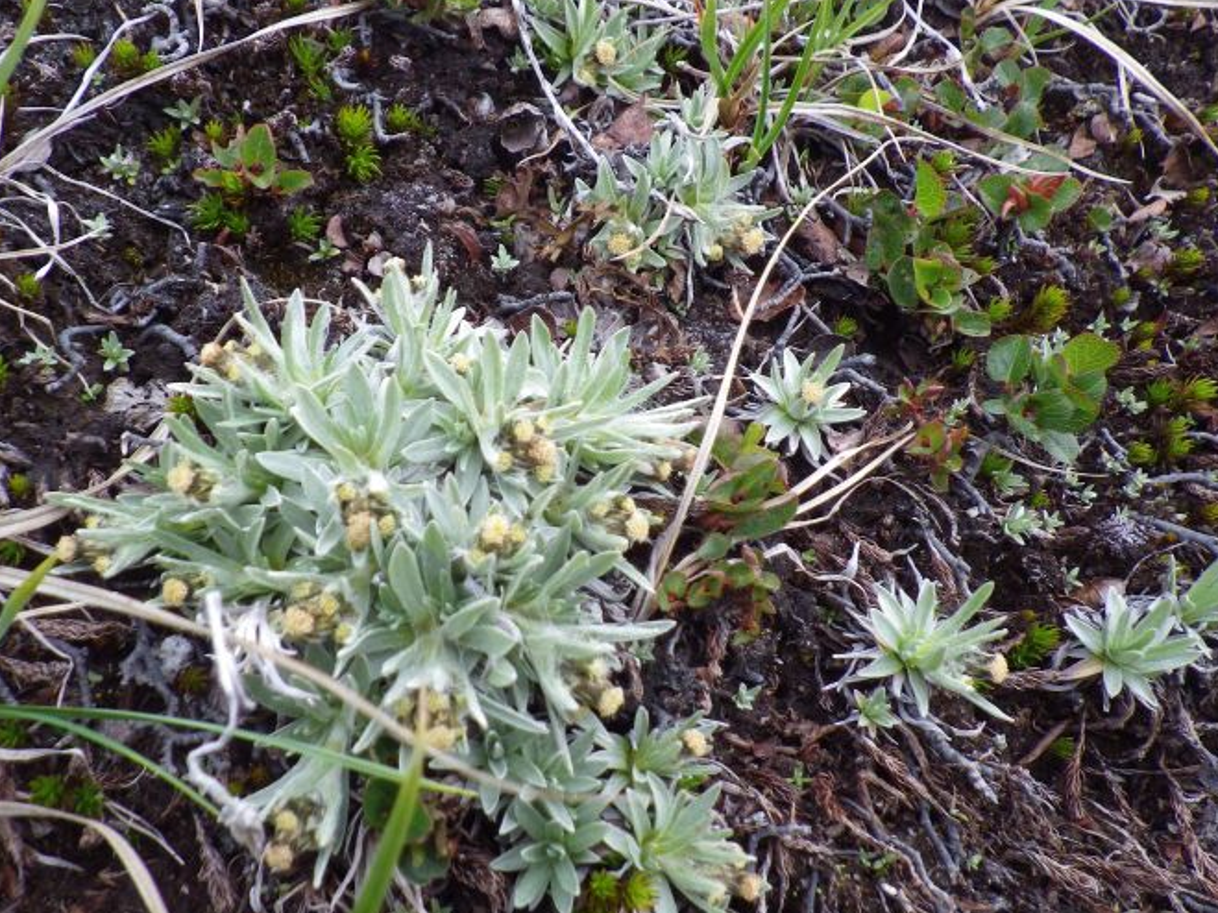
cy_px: 475
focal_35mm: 34
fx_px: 1196
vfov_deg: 41.8
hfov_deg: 53.9
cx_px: 547
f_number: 3.5
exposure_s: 1/160
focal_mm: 5
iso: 125
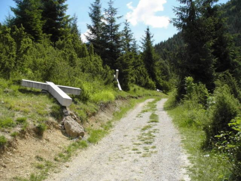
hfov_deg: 50.1
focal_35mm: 37
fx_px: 258
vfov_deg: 38.7
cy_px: 90
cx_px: 120
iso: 80
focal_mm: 6.1
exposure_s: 1/250
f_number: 5.6
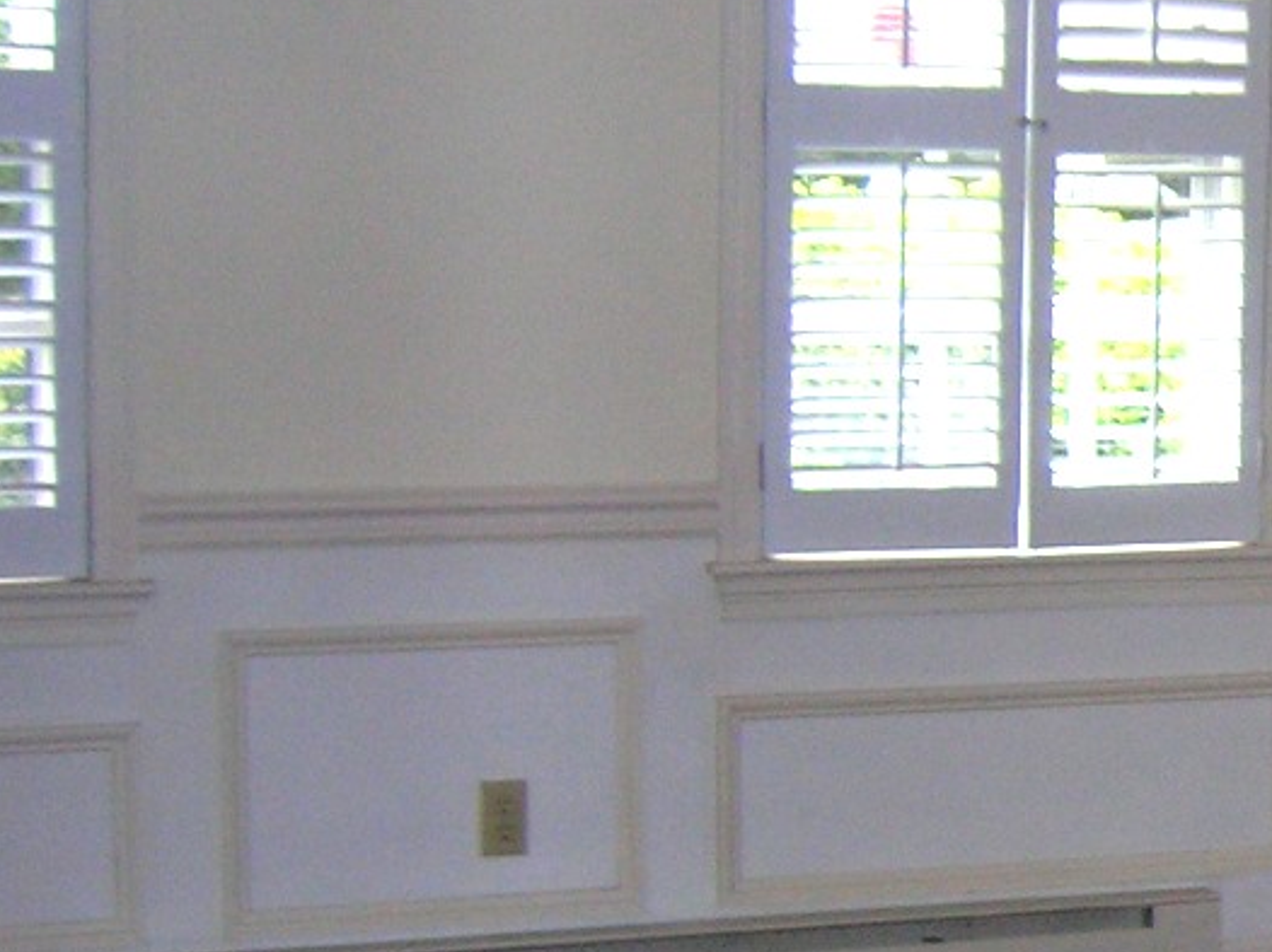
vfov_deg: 13.5
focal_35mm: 109
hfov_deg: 16.4
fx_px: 4003
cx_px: 1941
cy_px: 715
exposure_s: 1/60.1
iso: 78
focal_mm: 5.7
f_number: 2.9
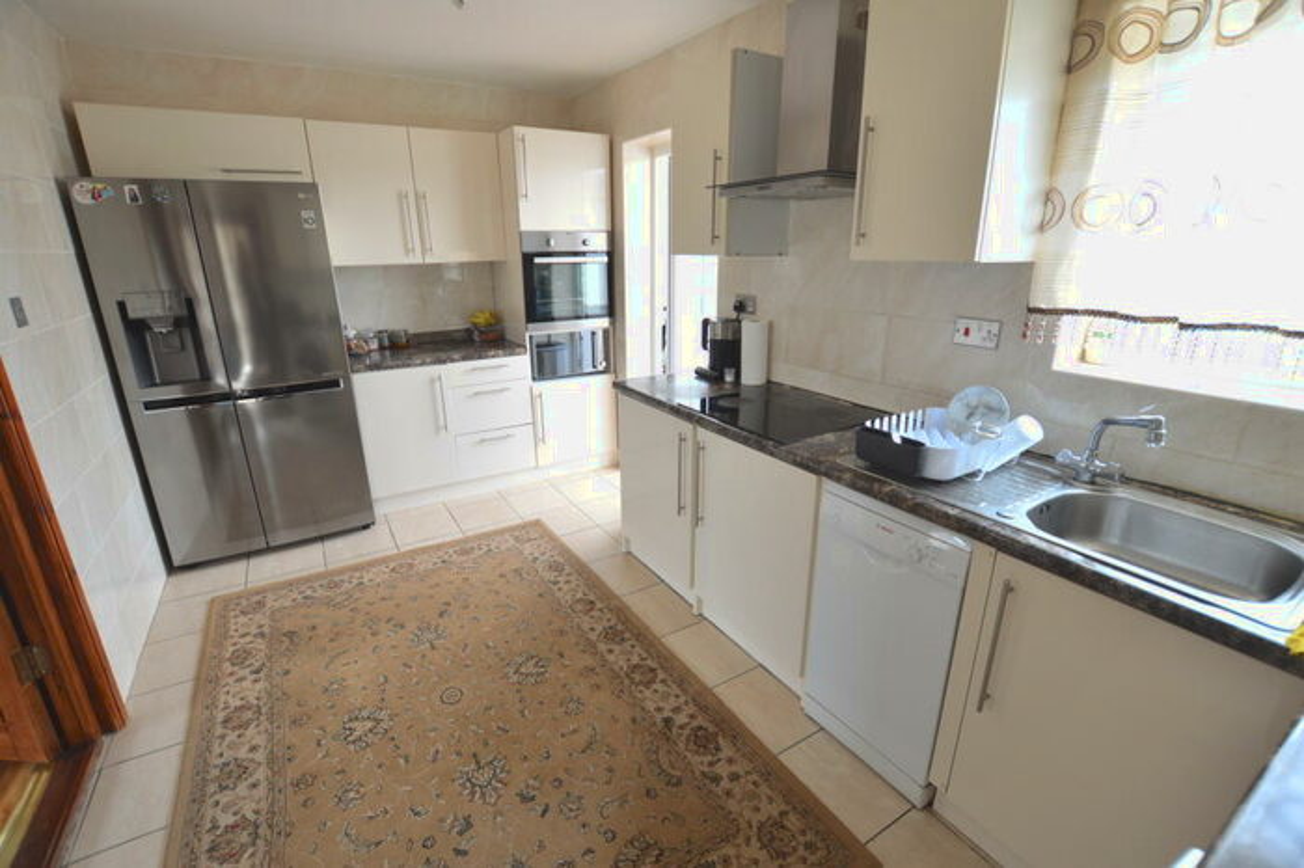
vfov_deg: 77.3
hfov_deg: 100.4
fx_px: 543
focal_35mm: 15
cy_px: 434
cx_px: 652
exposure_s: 1/80
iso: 400
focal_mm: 10
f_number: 4
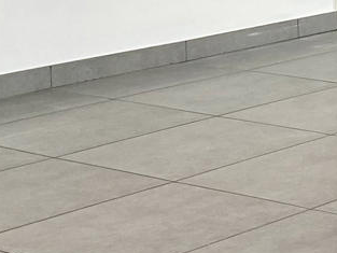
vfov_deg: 10.6
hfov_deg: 11.8
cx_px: 831
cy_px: -172
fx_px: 1295
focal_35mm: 133
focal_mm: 4.25
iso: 40
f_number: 1.8
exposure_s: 1/122
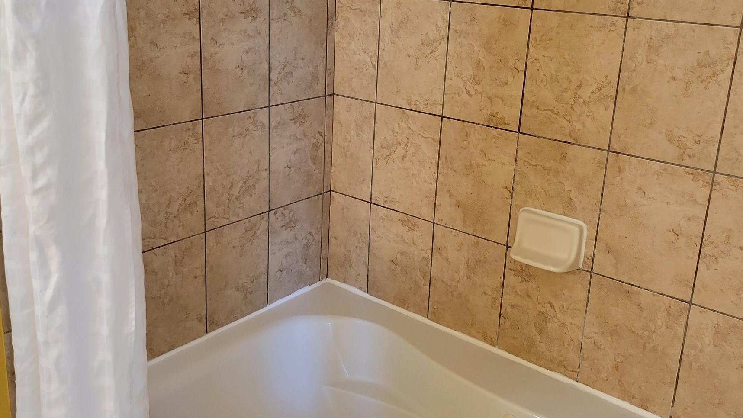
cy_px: 170
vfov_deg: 31.1
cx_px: 373
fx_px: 749
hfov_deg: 52.8
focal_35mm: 38
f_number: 1.8
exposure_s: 1/120
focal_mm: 5.4
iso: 320
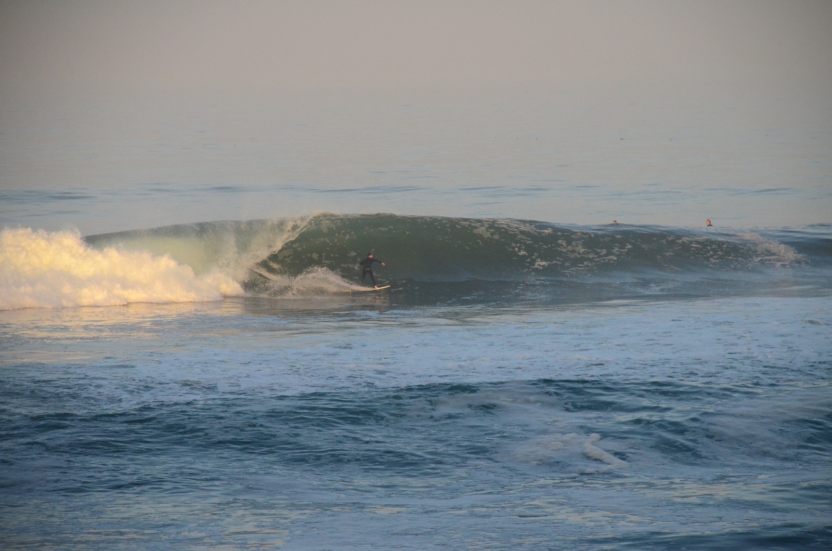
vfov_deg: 6.8
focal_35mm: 202
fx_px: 4671
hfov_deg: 10.2
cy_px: 276
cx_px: 416
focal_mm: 135
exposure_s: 1/2500
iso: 1800
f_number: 5.6
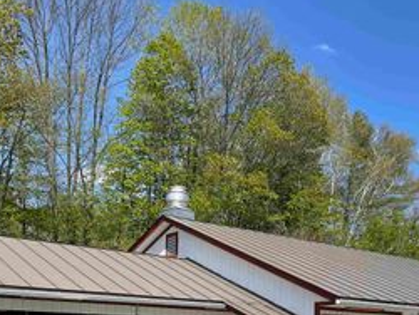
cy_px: 294
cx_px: 238
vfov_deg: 26.9
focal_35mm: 52
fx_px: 630
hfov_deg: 36.7
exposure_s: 1/3257
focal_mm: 5.1
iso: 32
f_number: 1.6
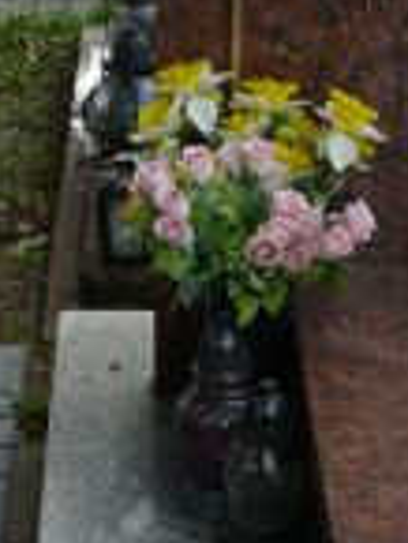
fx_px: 1820
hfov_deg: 12.4
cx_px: 543
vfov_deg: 16.1
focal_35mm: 116
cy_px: 700
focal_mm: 7.4
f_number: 3.6
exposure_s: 1/100
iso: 100
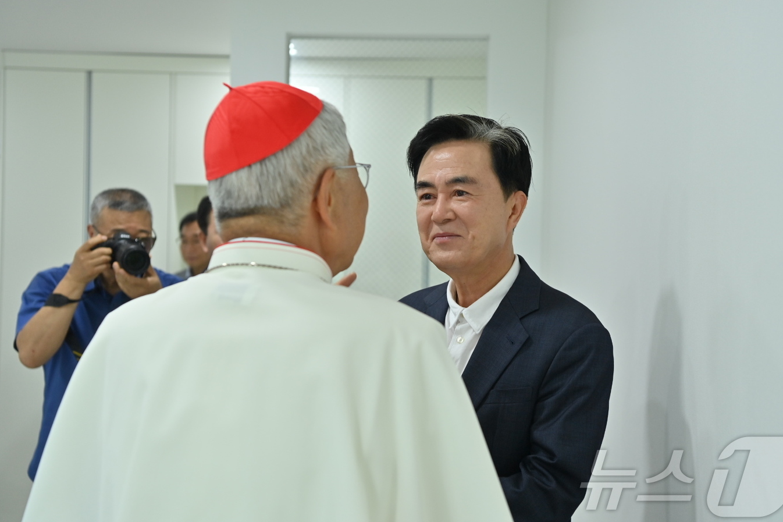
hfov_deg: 38.2
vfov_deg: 26.0
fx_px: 1131
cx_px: 404
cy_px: 257
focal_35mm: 52
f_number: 4
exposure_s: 1/200
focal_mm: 50
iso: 640
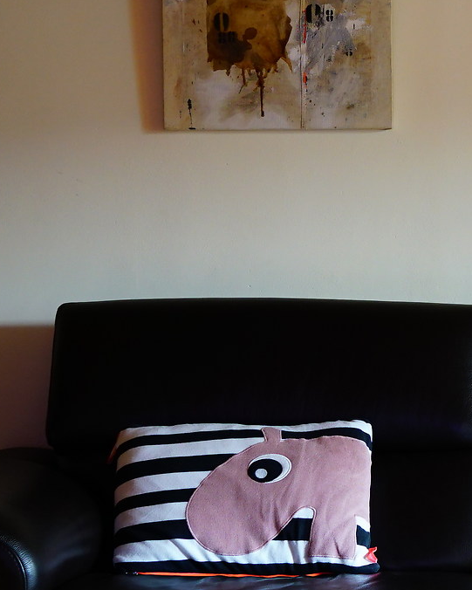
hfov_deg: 16.7
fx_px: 1571
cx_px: 489
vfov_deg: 21.3
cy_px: 290
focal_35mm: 90
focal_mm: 18
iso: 400
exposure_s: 1/4
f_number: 4
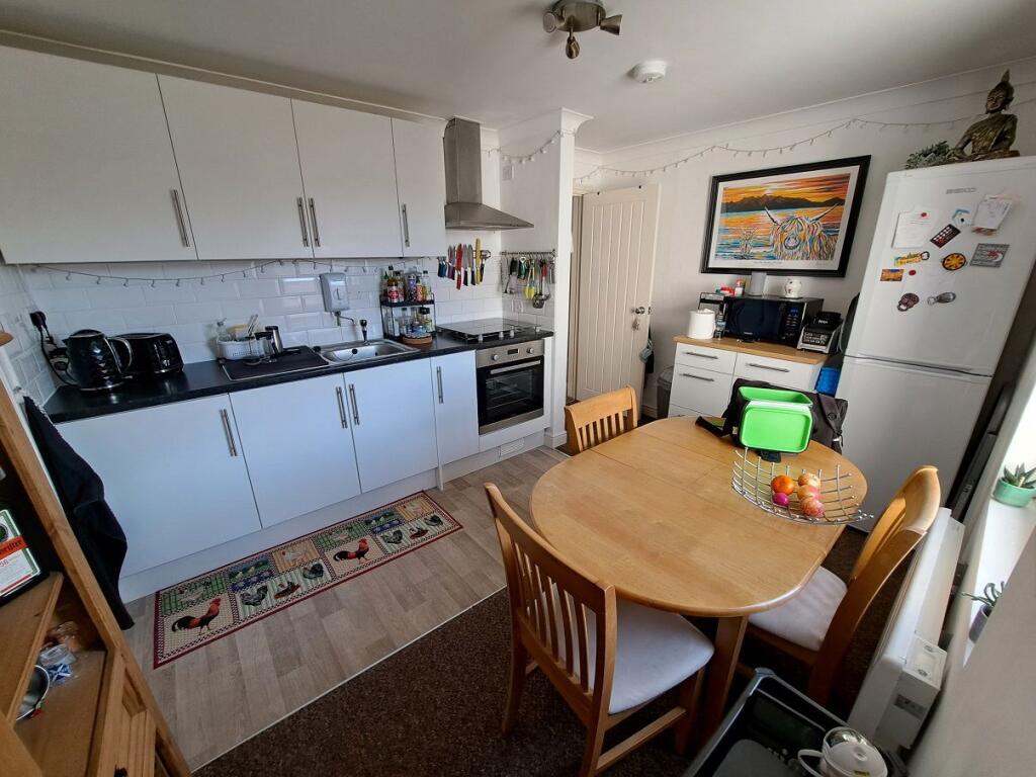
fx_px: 389
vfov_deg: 89.9
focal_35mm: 13
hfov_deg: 106.2
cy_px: 388
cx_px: 518
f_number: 2.2
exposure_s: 1/50
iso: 80
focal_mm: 1.74
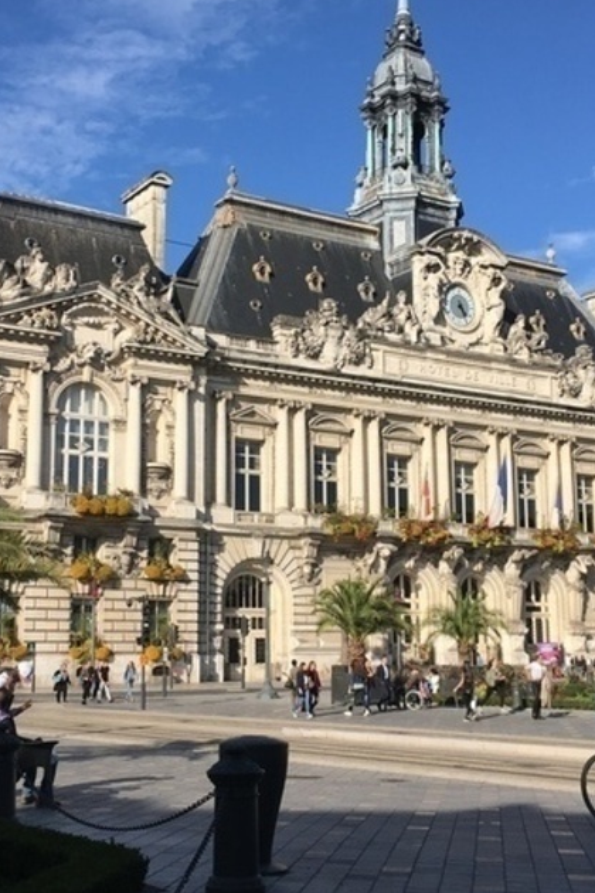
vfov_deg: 40.3
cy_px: 444
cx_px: 286
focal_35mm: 49
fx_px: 1215
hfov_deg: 27.5
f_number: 2.2
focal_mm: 4.15
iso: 25
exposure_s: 1/1972
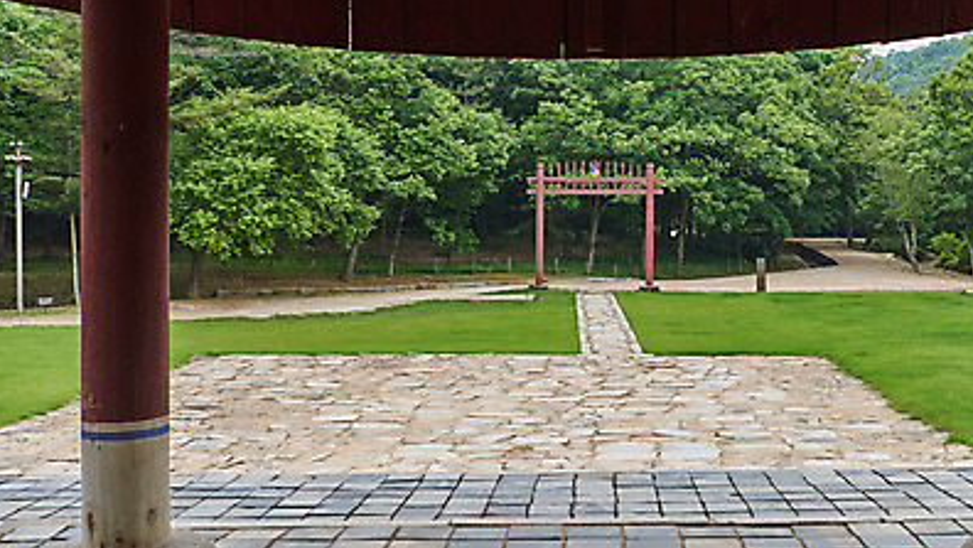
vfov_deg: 25.9
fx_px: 1187
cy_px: 194
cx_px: 615
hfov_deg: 44.2
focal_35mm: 46
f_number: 3.5
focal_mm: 29
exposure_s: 1/2500
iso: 400
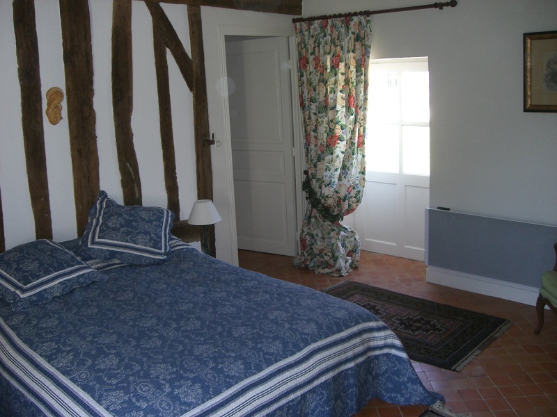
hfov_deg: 49.0
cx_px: 278
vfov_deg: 37.7
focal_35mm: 38
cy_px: 208
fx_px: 611
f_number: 2.7
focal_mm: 6.2
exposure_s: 1/60
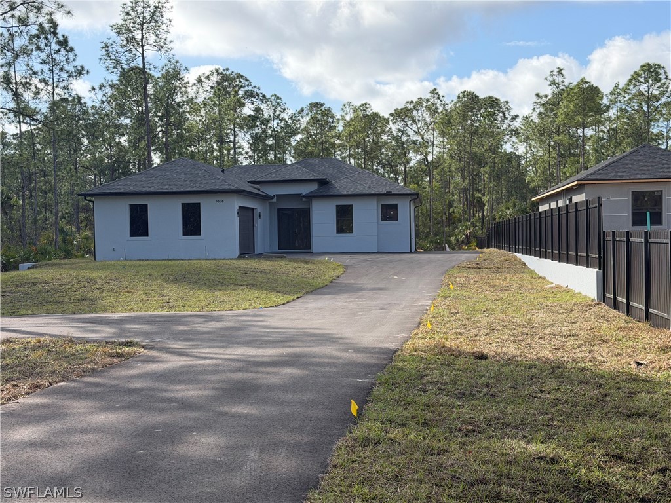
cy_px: 252
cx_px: 336
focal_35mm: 48
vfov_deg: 30.3
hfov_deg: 39.7
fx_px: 930
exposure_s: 1/5208
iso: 100
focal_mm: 6.76
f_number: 1.78
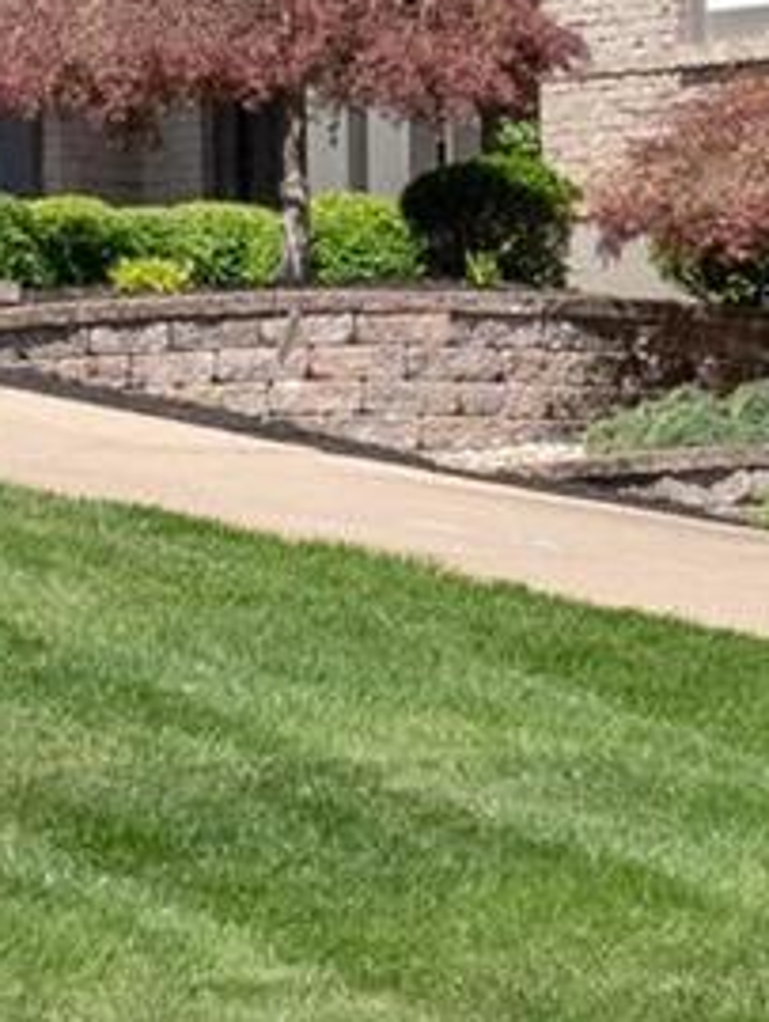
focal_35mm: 273
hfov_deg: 5.5
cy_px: -466
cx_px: 224
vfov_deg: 7.1
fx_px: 8074
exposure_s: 1/800
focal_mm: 24
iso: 400
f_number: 8
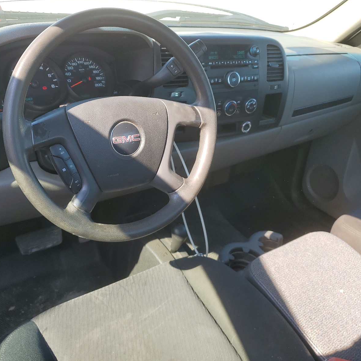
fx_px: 366
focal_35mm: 31
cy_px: 181
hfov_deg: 52.3
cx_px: 152
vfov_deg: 52.5
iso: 50
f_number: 1.5
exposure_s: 1/357
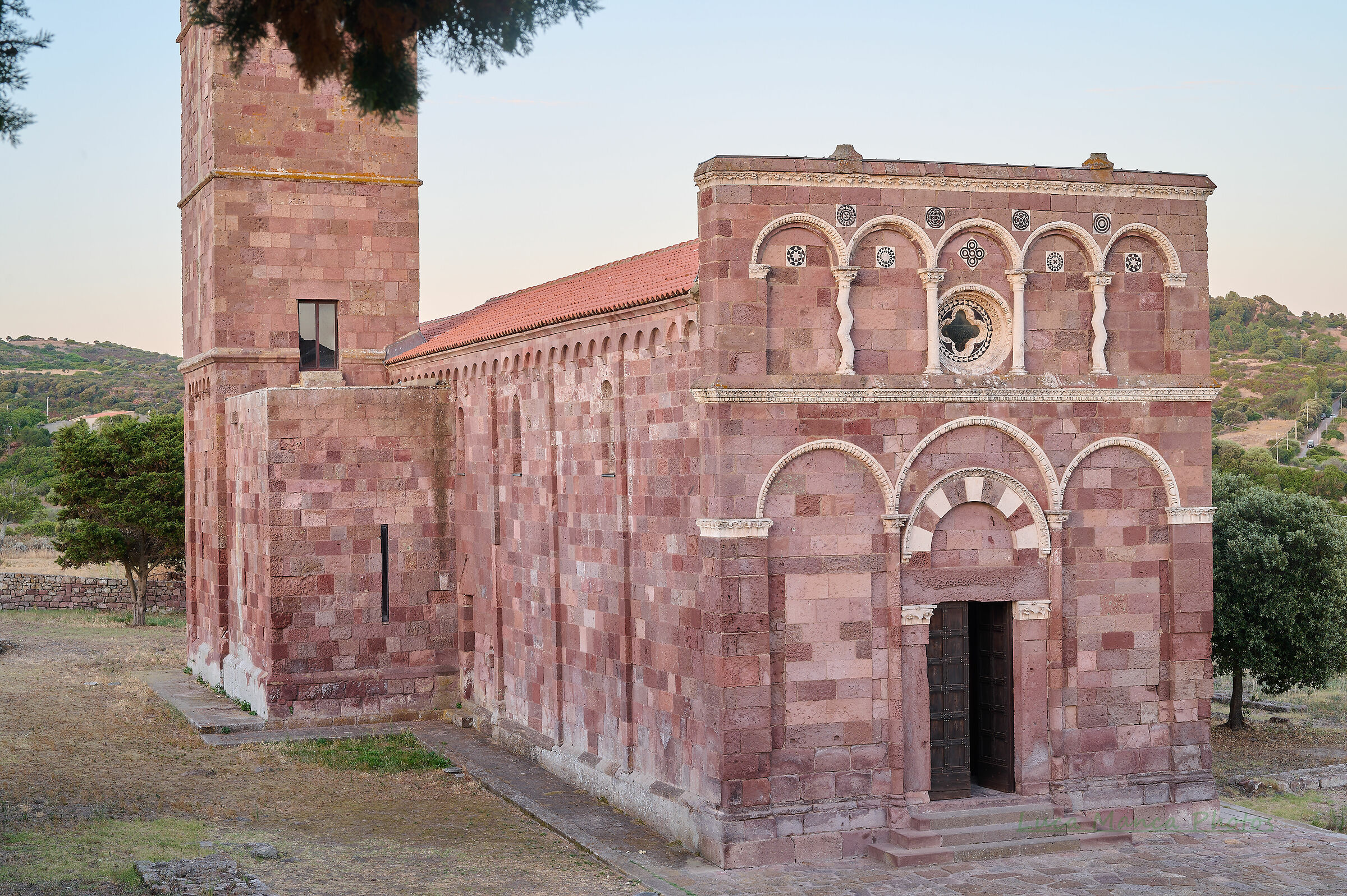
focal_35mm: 50
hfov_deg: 39.6
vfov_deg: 27.0
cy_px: 448
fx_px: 1870
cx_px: 674
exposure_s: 1/20
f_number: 11
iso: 100
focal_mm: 50
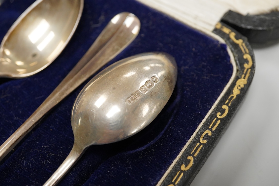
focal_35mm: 45
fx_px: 349
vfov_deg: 29.9
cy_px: 93
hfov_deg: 43.6
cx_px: 140
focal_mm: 30
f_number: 9
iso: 2500
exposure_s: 1/250
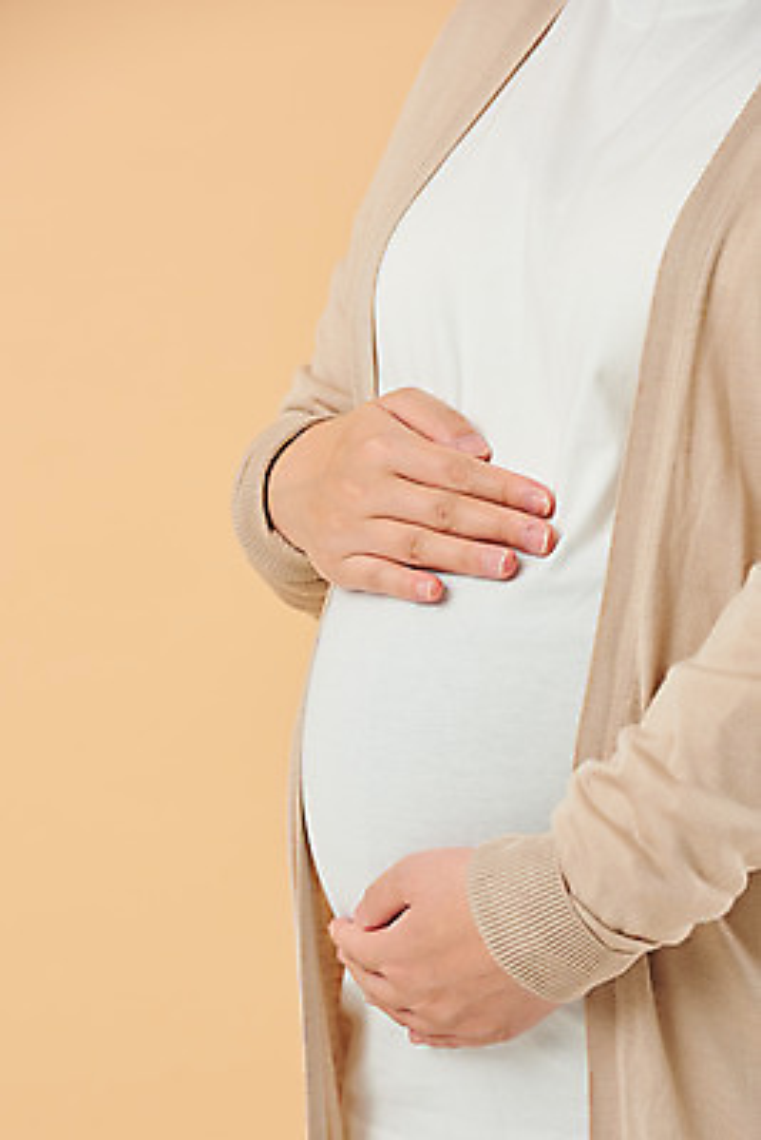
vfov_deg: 10.3
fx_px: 6336
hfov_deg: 6.9
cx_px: 380
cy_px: 570
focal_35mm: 200
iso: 100
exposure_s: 1/125
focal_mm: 200
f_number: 8
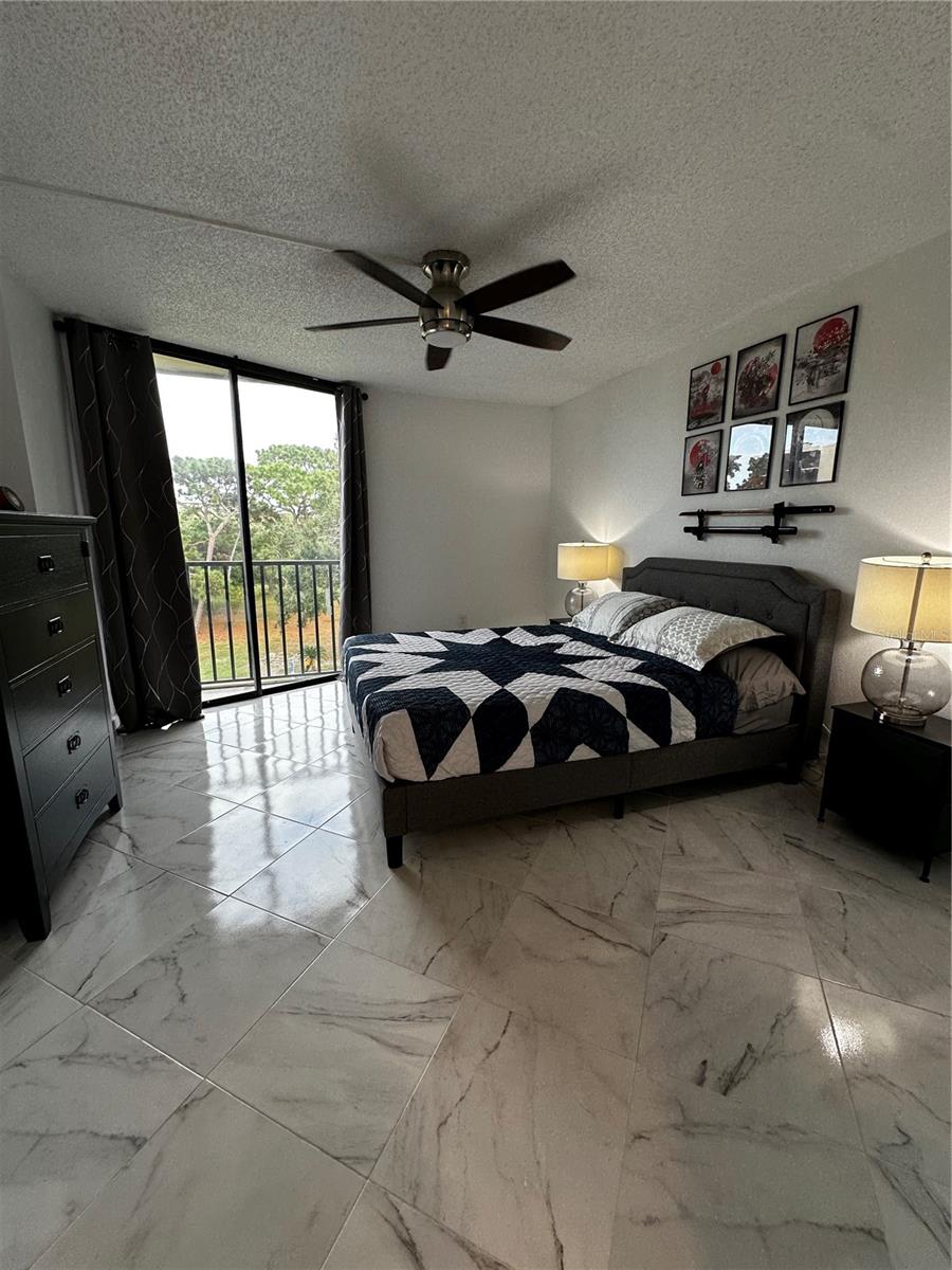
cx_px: 476
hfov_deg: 85.7
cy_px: 635
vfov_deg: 102.1
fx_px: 513
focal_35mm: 14
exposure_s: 1/120
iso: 125
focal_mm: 2.22
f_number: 2.2
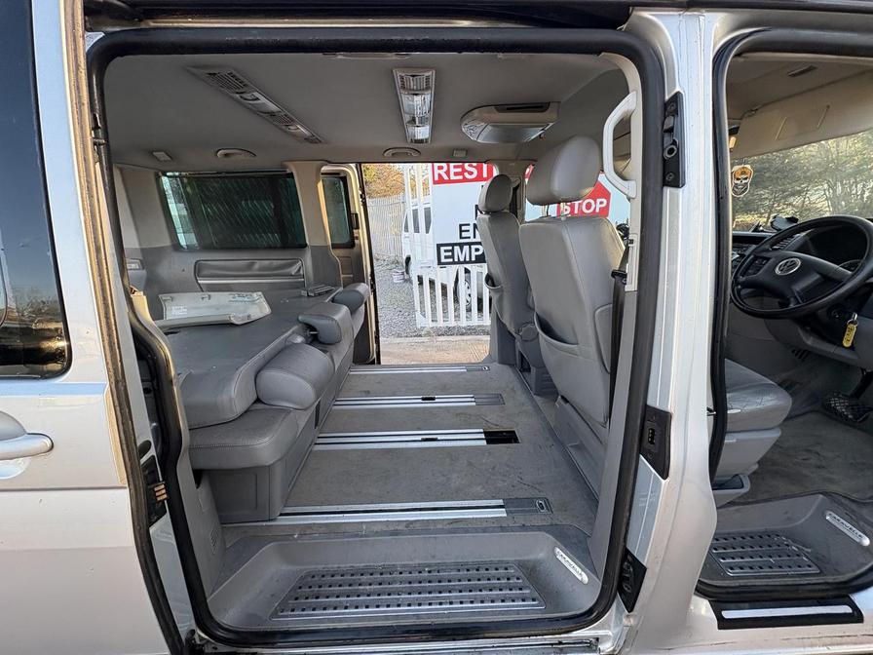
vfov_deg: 85.7
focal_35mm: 14
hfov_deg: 102.1
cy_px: 328
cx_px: 436
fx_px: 353
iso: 64
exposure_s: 1/99
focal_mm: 2.22
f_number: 2.2
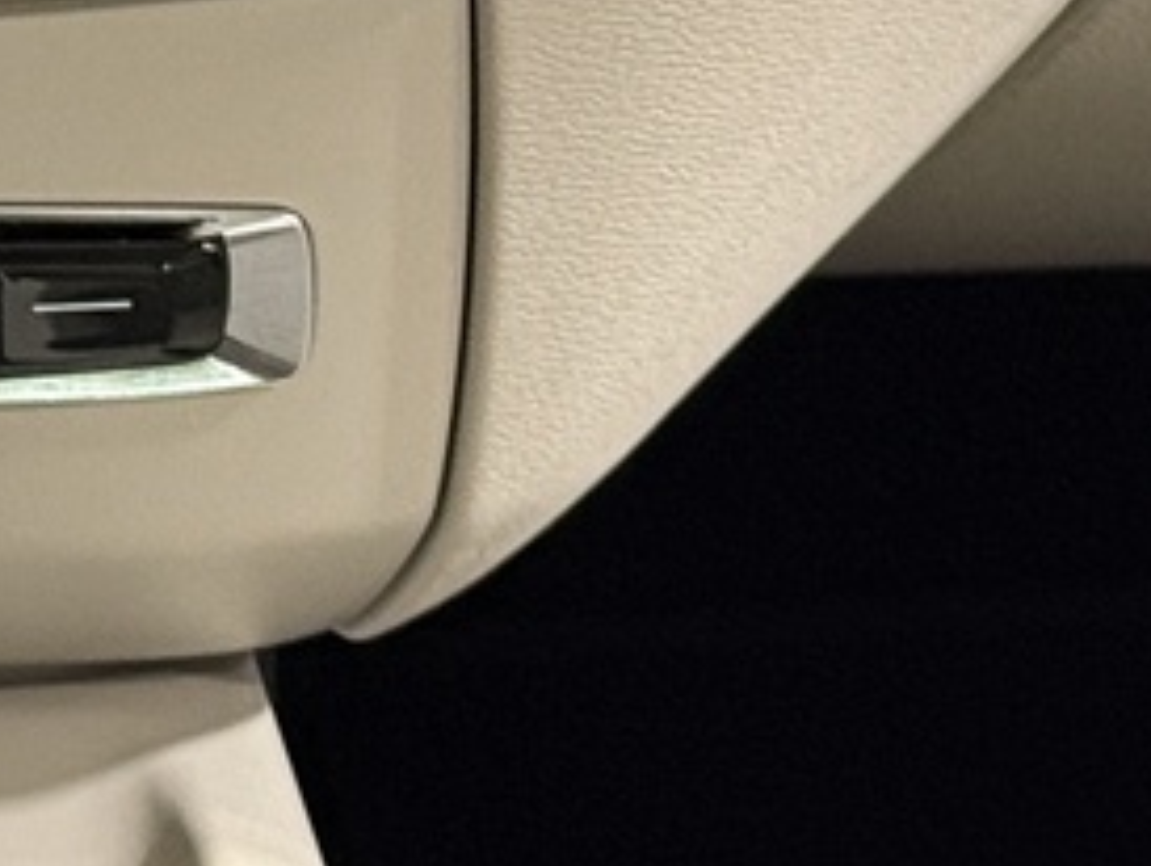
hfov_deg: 7.6
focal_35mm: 252
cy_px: -1270
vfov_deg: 5.7
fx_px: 8386
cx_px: -807
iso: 250
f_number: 1.78
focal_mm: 6.76
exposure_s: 1/33
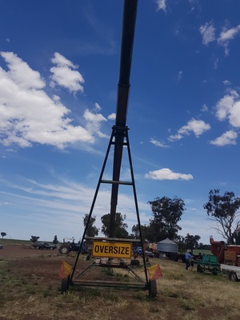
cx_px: 120
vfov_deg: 67.3
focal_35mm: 26
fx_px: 240
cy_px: 160
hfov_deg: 53.1
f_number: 1.7
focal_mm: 4.2
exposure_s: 1/3416
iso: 40
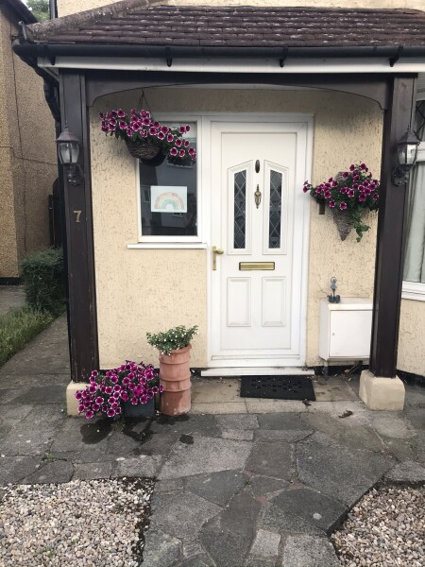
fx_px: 458
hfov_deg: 49.7
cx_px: 212
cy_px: 284
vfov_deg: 63.4
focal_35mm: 28
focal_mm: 3.99
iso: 32
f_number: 1.8
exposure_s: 1/100
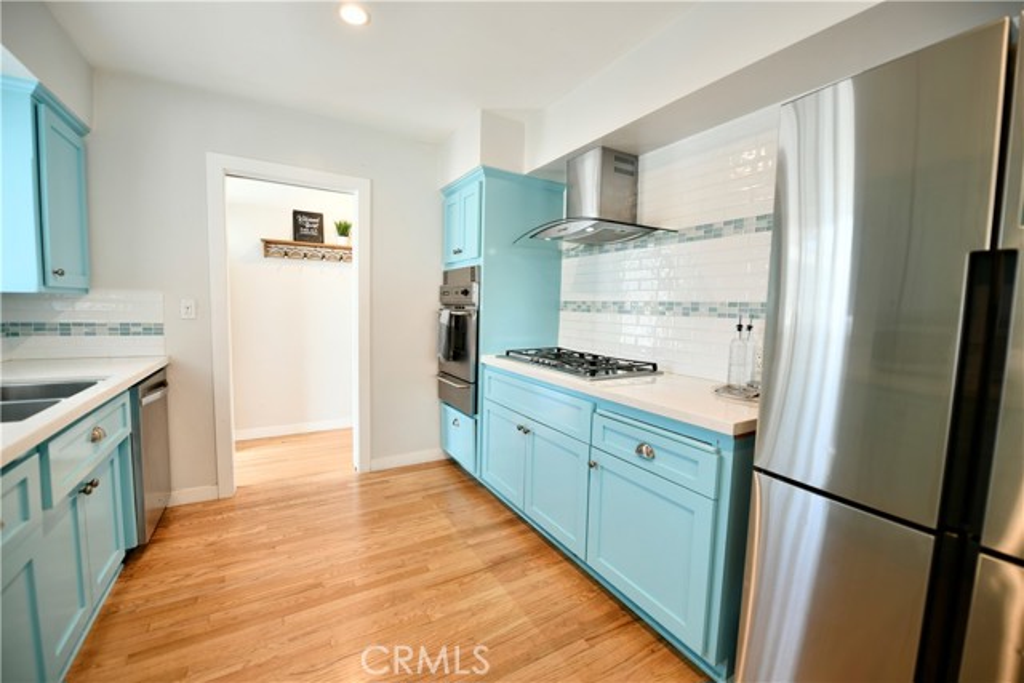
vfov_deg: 81.2
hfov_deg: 104.2
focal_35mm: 14
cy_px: 342
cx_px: 512
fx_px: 398
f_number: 2.8
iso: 125
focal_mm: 14
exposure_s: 1/15
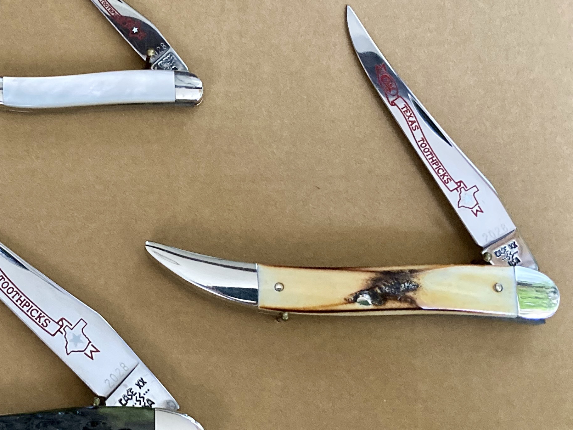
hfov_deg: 30.4
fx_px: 1026
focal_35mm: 62
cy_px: 218
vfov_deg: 23.7
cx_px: 115
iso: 640
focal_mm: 3.99
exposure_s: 1/30
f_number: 1.8
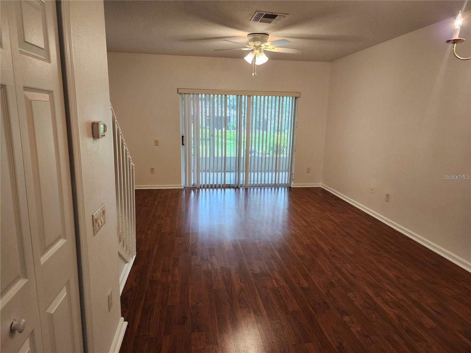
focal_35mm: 23
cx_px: 236
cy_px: 176
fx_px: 313
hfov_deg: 73.9
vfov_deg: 58.9
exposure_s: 1/120
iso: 250
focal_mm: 6.4
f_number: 1.8
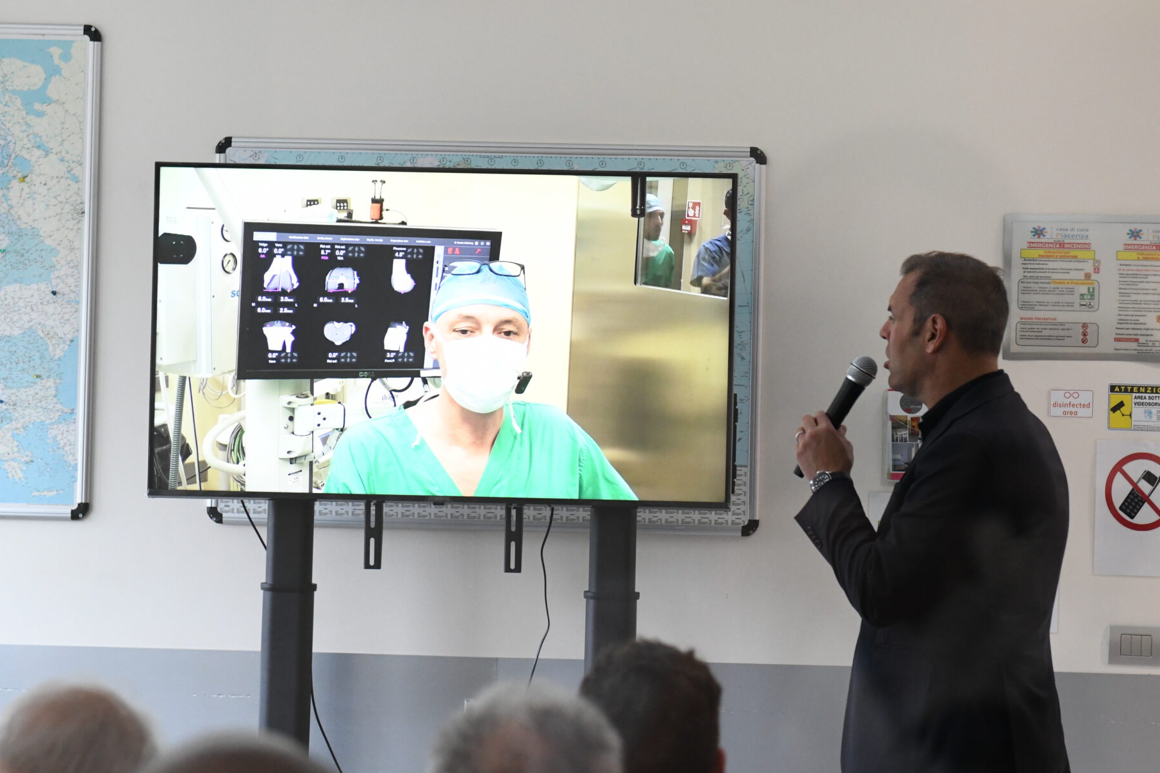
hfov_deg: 20.6
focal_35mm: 99
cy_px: 370
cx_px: 715
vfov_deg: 13.8
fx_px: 3190
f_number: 4
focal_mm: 70
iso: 3200
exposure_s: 1/250
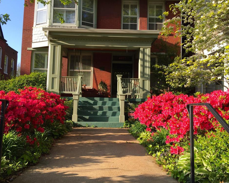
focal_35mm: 31
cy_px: 91
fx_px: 210
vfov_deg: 47.1
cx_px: 105
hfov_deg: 57.1
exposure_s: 1/520
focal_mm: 4.15
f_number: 2.2
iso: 32
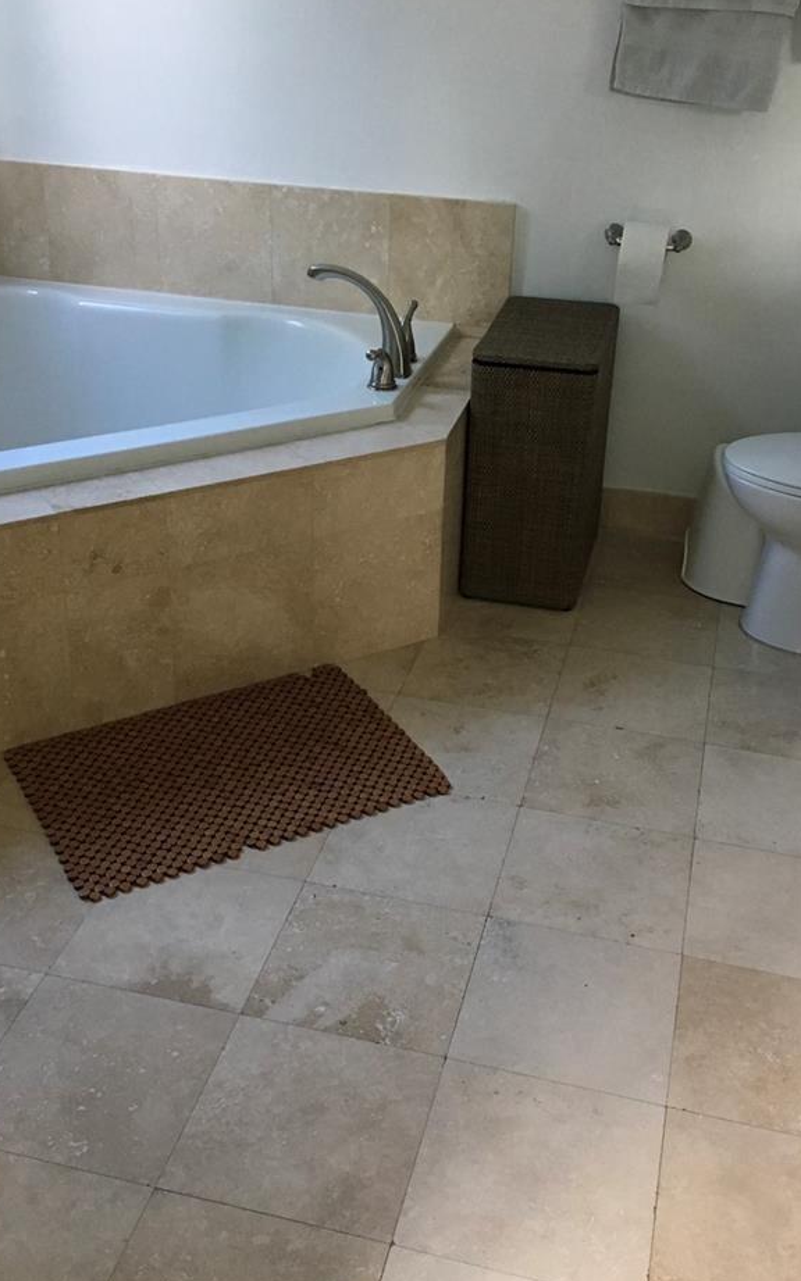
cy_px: 553
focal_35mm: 40
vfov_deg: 49.1
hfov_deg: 32.0
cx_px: 385
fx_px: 1398
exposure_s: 1/30
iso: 125
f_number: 2.2
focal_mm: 4.15
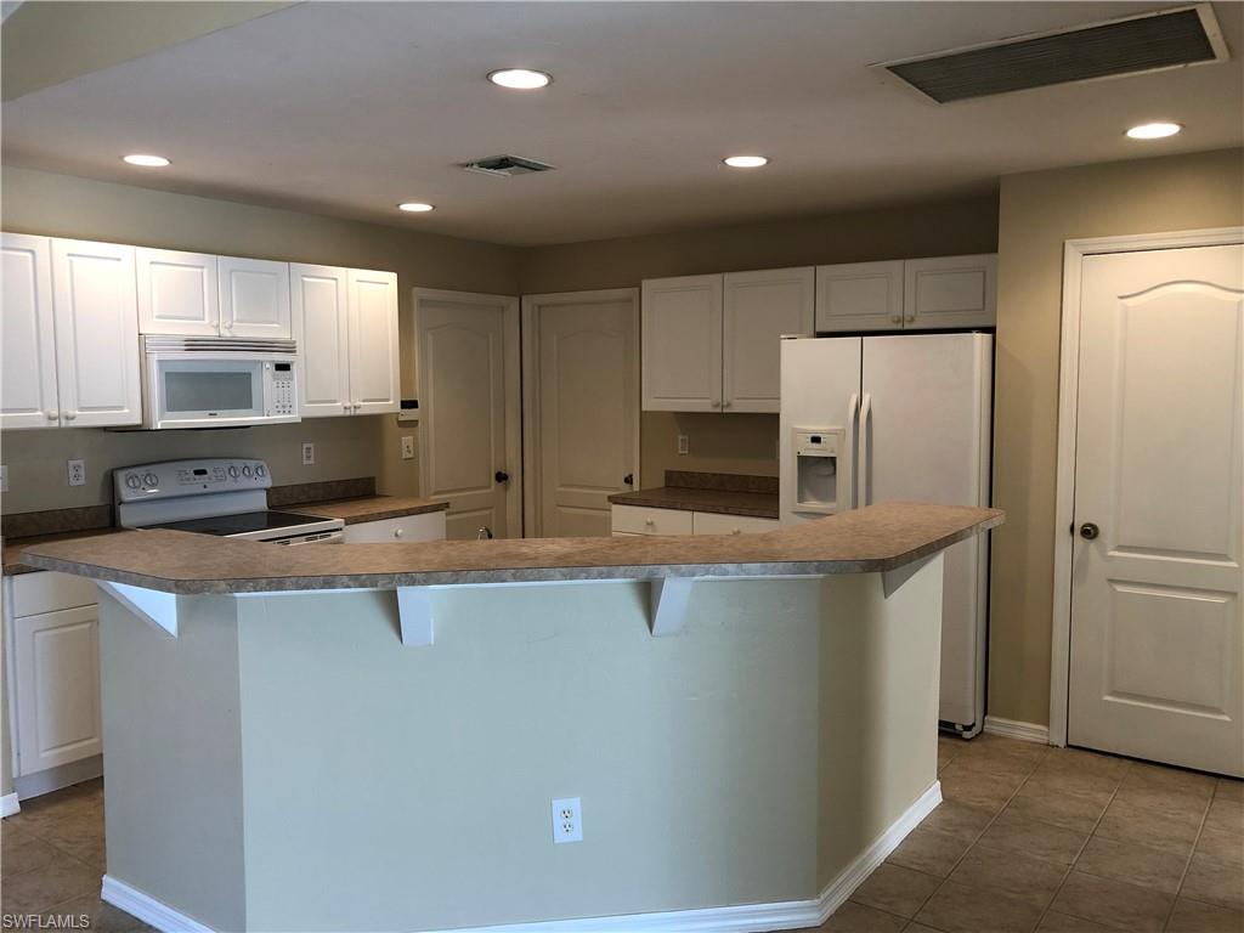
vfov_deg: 49.7
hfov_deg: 63.4
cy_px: 466
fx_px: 1006
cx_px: 622
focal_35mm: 28
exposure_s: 1/30
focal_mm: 3.99
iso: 40
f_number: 1.8
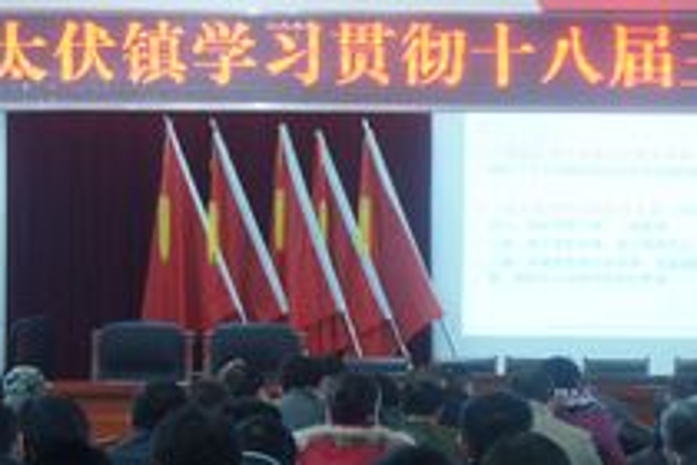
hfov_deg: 14.1
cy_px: 500
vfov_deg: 9.5
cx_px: 687
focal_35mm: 143
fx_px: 2768
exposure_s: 1/25
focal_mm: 40
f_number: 5
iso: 1600
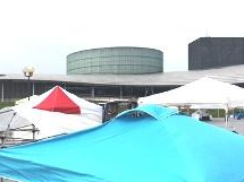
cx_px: 95
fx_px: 380
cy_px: 88
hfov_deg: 35.4
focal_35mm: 54
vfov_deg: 27.0
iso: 25
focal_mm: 4.15
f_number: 2.2
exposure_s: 1/2404
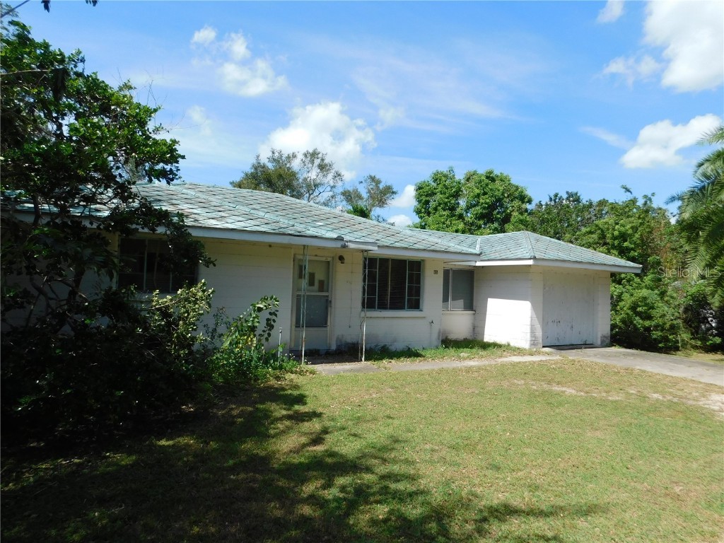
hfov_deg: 73.9
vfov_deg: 58.9
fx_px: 481
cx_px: 362
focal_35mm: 23
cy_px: 272
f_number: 3
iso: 125
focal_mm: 4
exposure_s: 1/1500
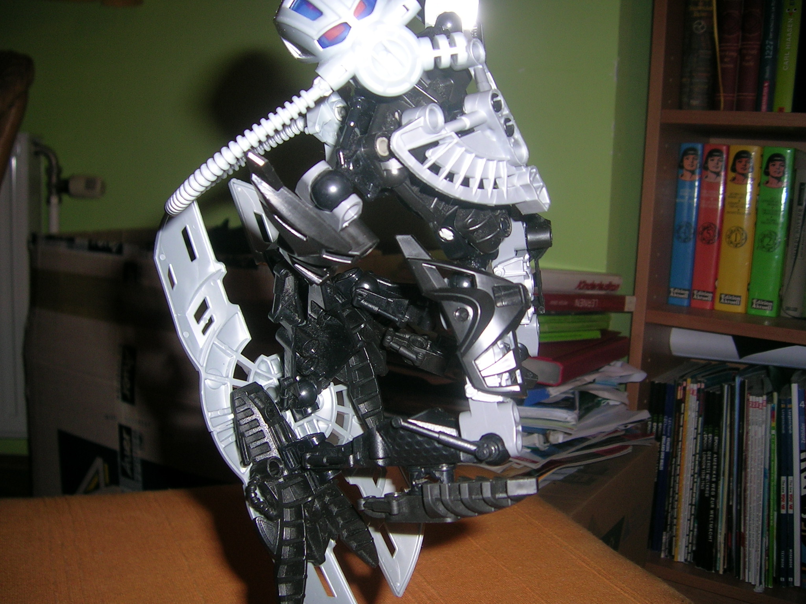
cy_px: 302
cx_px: 403
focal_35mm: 35
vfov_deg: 40.7
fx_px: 815
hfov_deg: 52.6
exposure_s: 1/60.1
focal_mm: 5.4
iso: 50
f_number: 2.8
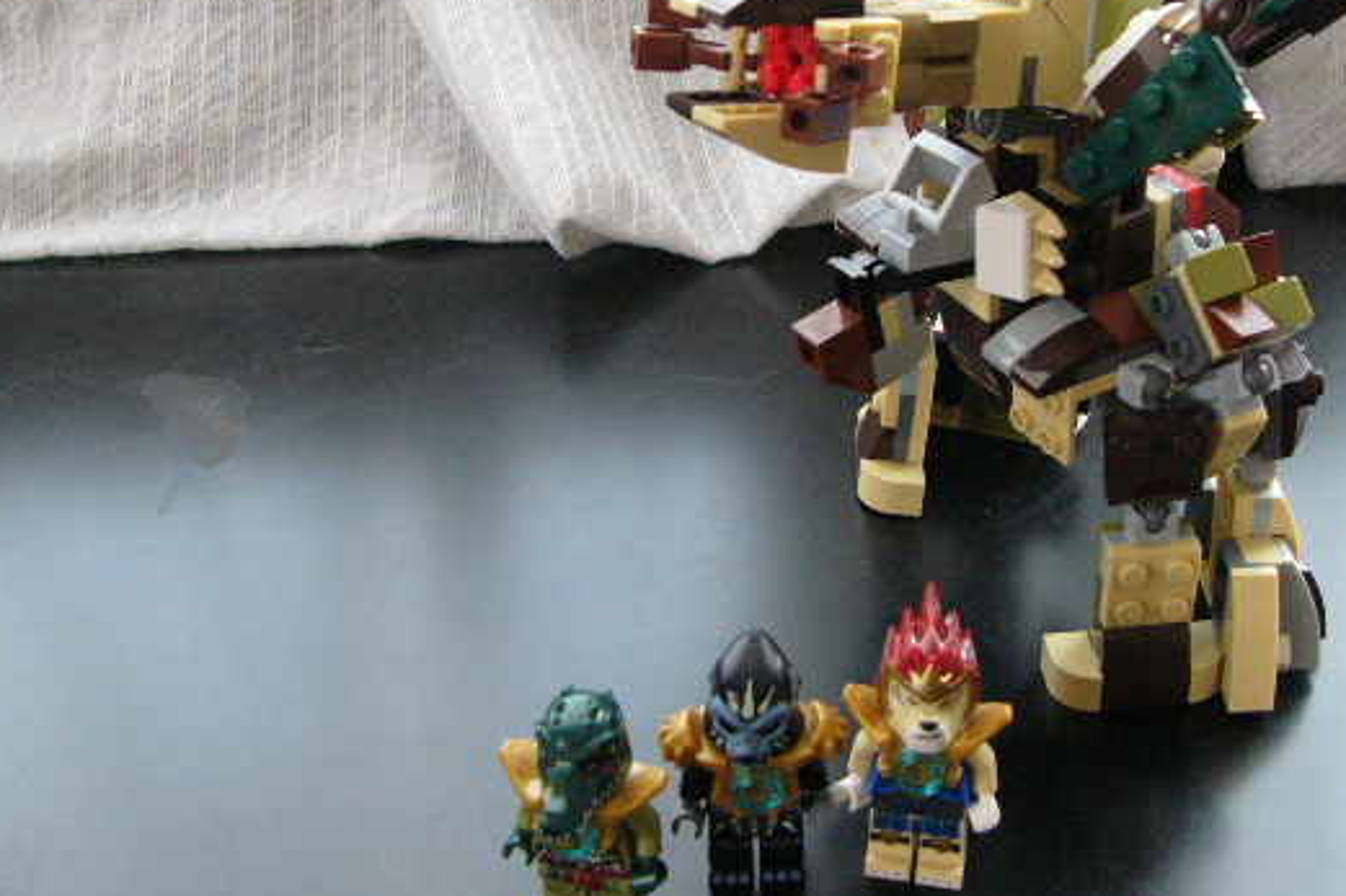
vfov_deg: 29.1
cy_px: 333
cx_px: 716
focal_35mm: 46
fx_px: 1719
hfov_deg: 42.7
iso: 200
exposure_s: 1/40
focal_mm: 6
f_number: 2.8
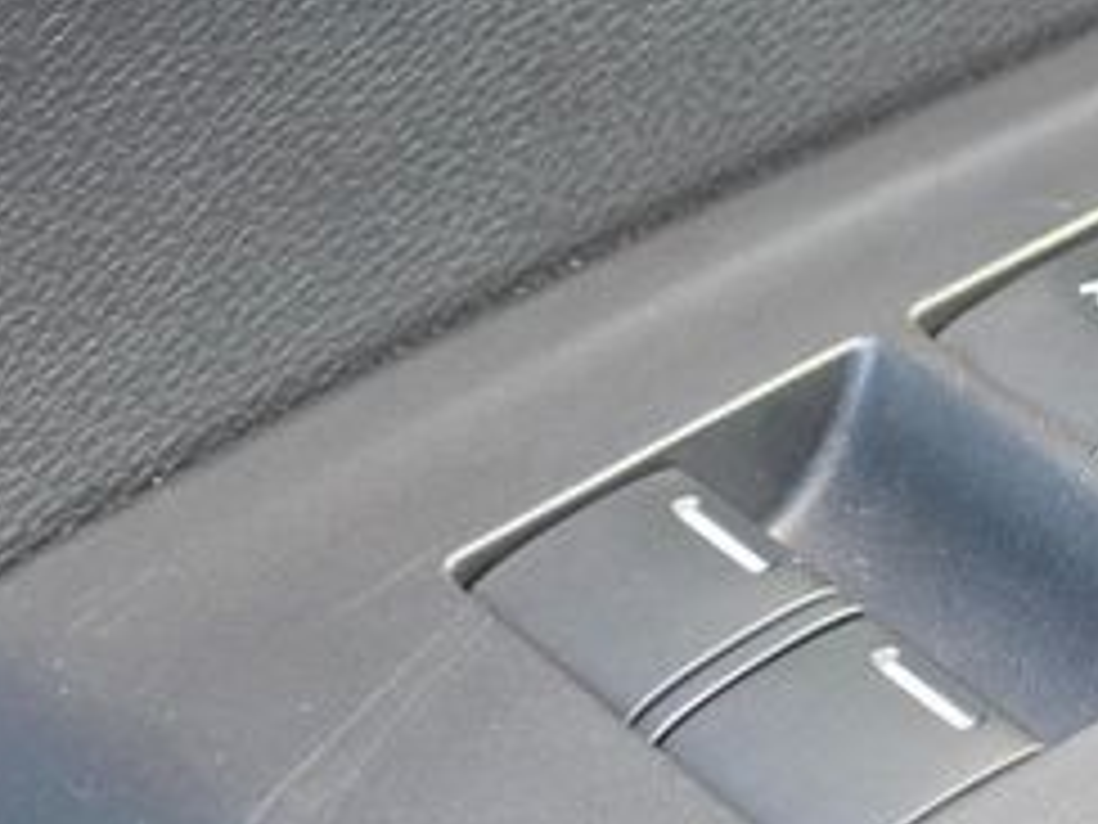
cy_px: 621
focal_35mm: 181
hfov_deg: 10.8
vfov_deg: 8.2
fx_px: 5741
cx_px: 1044
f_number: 2.4
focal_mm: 7.9
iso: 250
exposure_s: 1/120
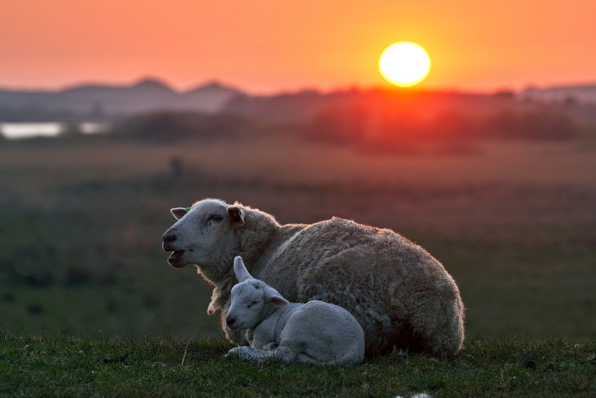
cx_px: 298
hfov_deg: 7.4
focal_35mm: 280
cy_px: 199
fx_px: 4636
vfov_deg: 4.9
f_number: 8
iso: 400
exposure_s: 1/200
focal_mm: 280
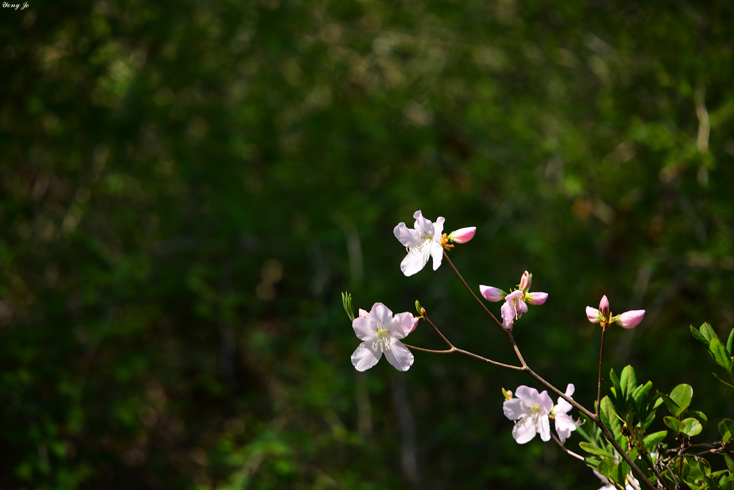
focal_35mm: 500
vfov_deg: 2.8
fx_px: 10197
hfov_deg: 4.1
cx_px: 367
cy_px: 245
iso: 200
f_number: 10
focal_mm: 500
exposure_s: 1/200
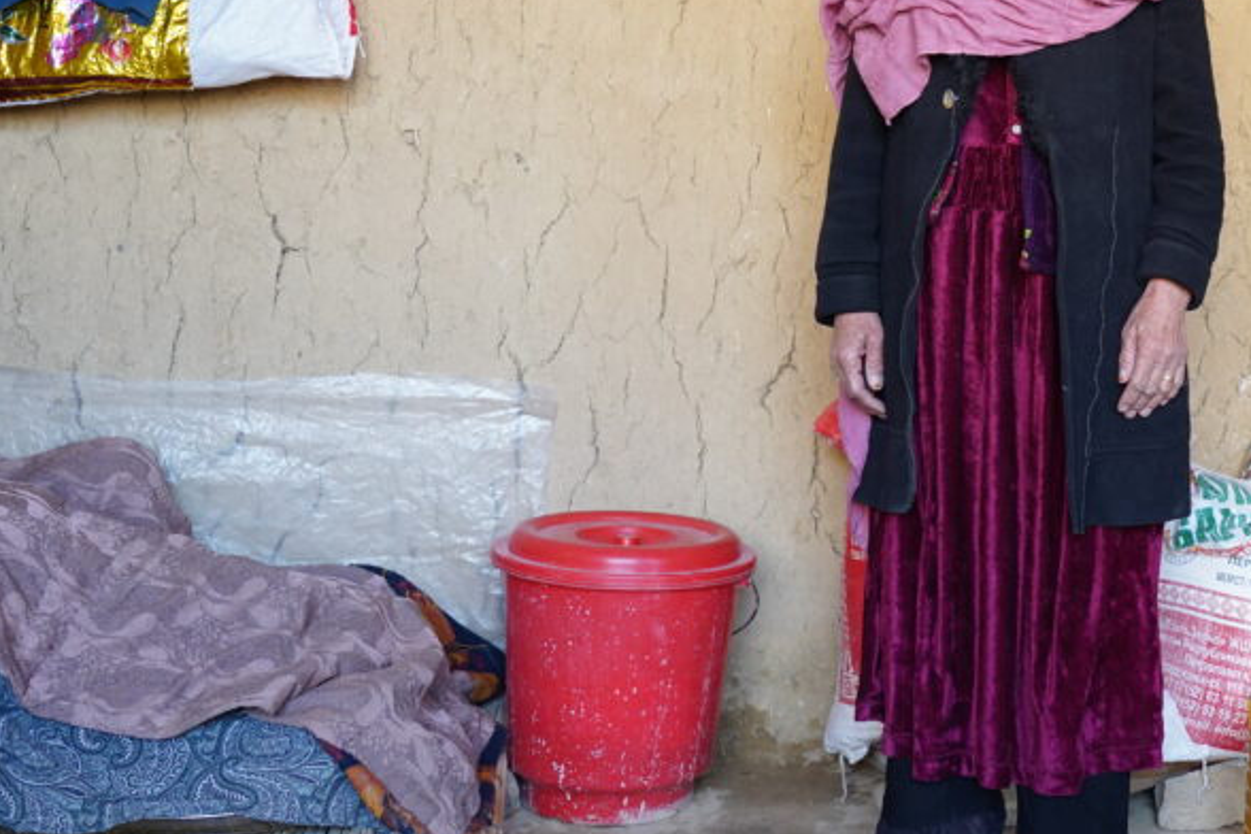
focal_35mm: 54
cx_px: 1068
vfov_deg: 24.9
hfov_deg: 35.2
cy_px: 273
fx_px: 1876
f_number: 4
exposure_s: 1/160
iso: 2000
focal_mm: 31
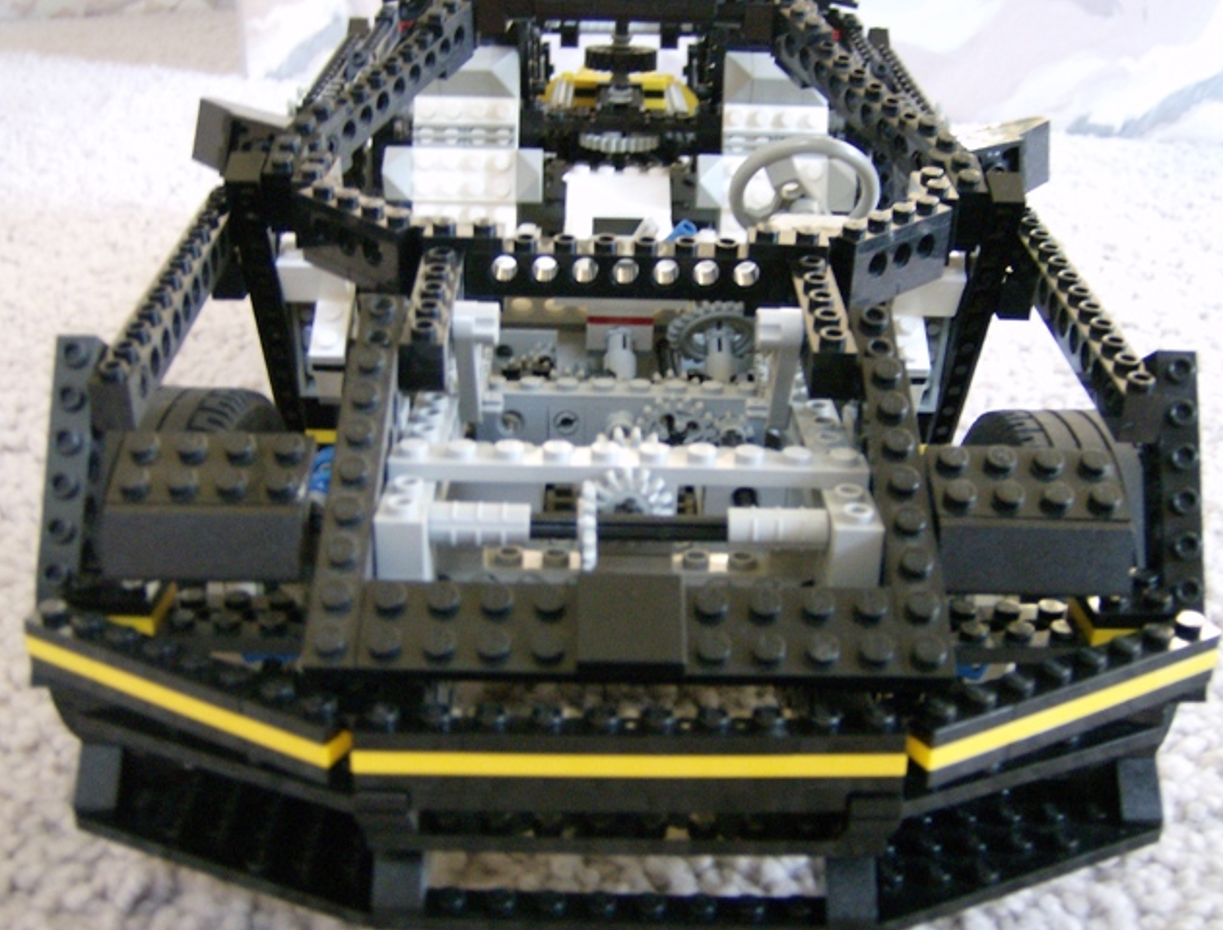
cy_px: 448
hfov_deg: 46.6
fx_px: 1420
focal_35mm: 40
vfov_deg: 36.2
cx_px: 615
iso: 200
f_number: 2.8
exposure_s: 1/7.26
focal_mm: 6
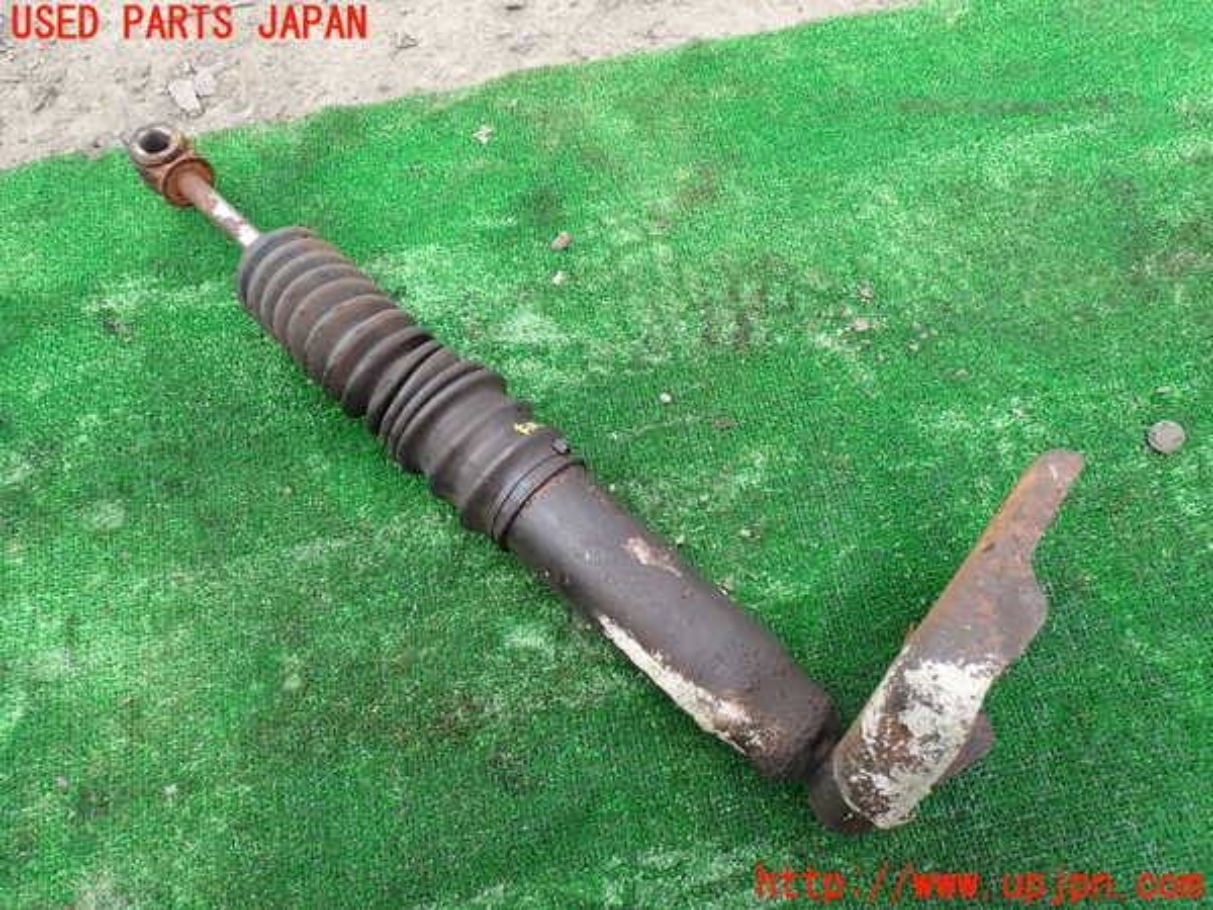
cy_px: 455
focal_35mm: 25
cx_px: 606
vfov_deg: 54.9
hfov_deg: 69.4
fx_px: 876
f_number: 2.8
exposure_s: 1/250
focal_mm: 4.5
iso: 100
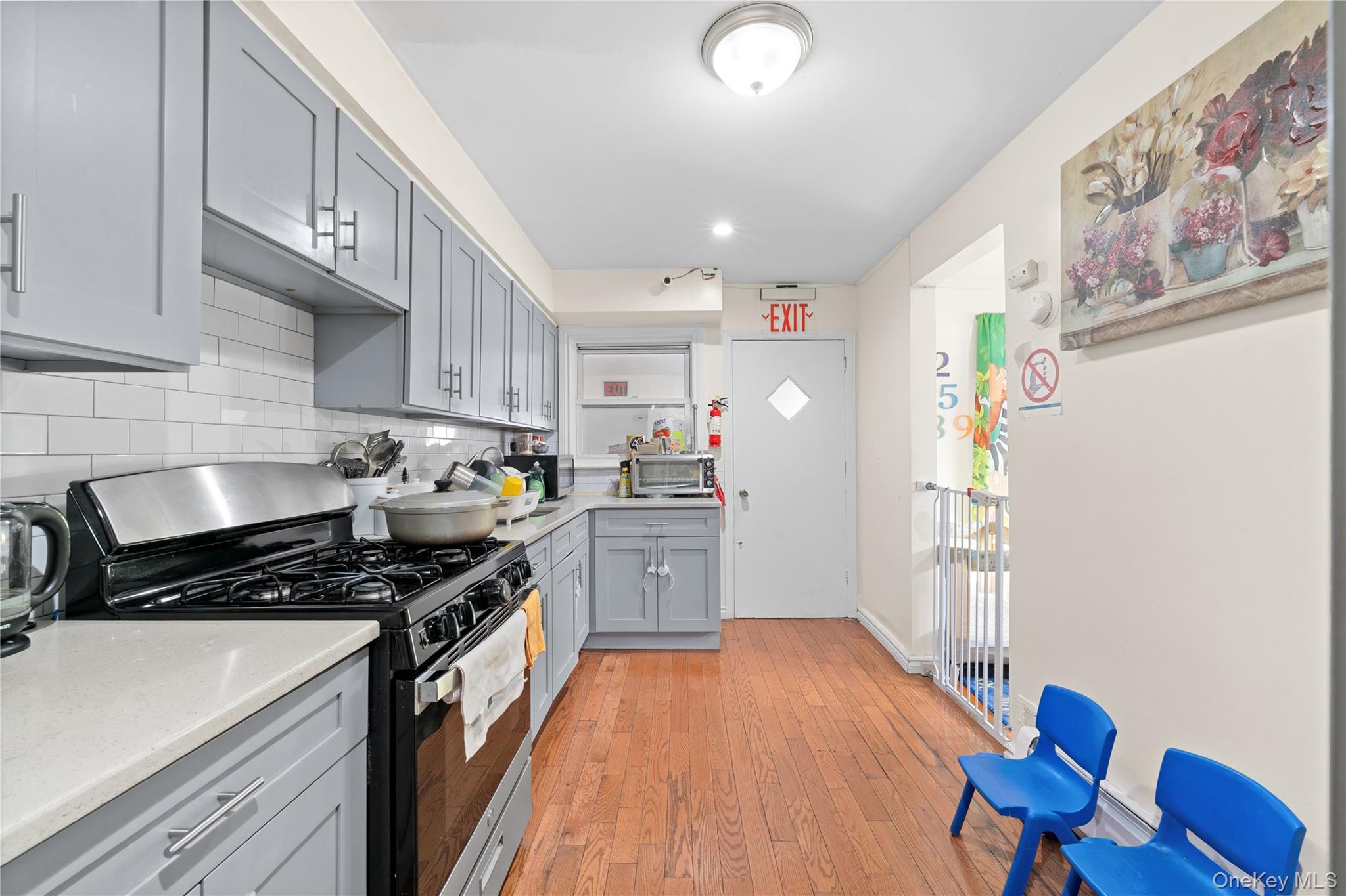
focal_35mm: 14
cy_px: 448
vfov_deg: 81.2
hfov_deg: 104.3
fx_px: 523
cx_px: 673
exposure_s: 1.3
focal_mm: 14
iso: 320
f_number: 10
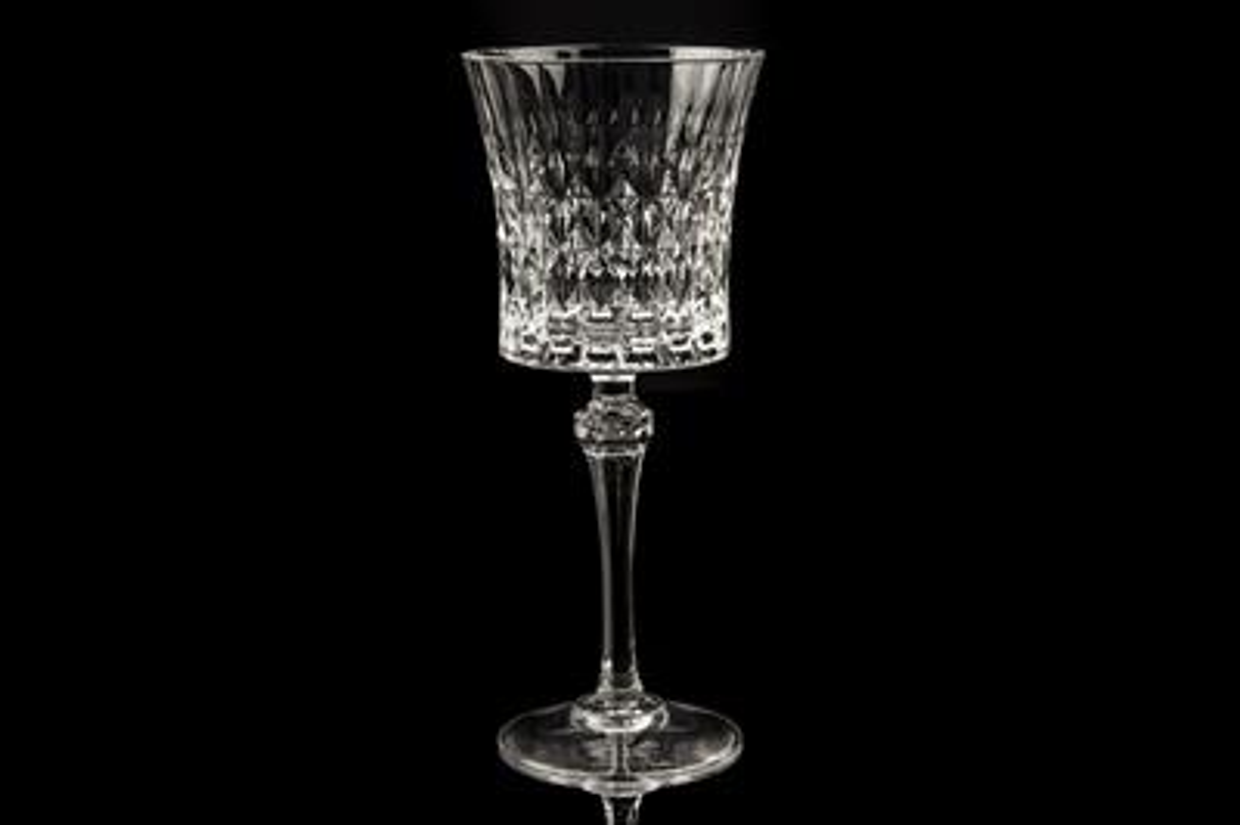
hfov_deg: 27.0
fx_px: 2581
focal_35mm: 75
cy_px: 412
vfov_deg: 18.2
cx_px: 620
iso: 100
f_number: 16
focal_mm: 50
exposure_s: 1/100
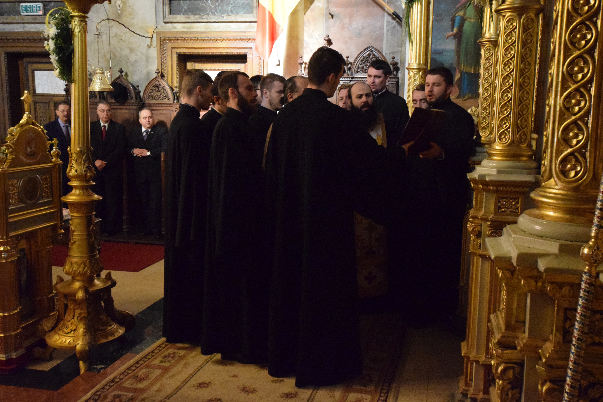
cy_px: 201
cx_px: 302
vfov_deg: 36.9
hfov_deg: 53.1
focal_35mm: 36
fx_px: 603
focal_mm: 24
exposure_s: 1/50
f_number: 5
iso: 8000
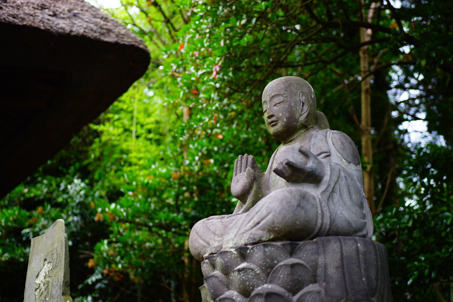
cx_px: 226
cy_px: 151
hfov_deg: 28.9
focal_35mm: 70
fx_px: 880
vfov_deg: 19.4
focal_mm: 70
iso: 250
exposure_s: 1/250
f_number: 2.8
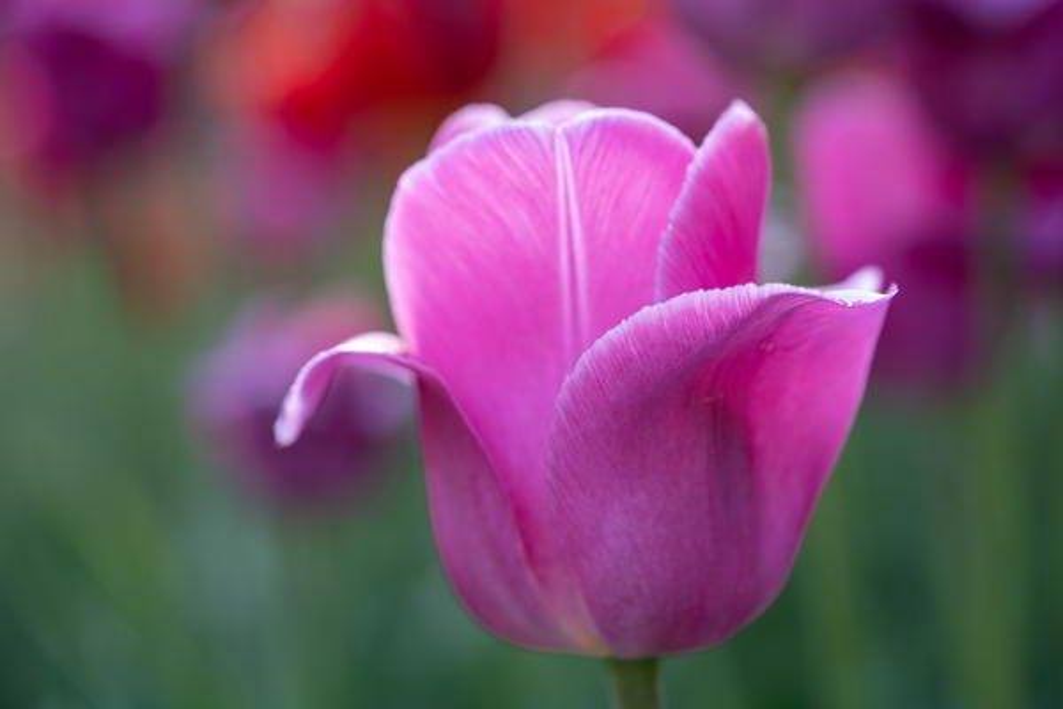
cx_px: 532
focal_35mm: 90
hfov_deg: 22.6
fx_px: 2657
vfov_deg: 15.2
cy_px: 354
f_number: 4.5
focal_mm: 90
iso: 200
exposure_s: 1/125
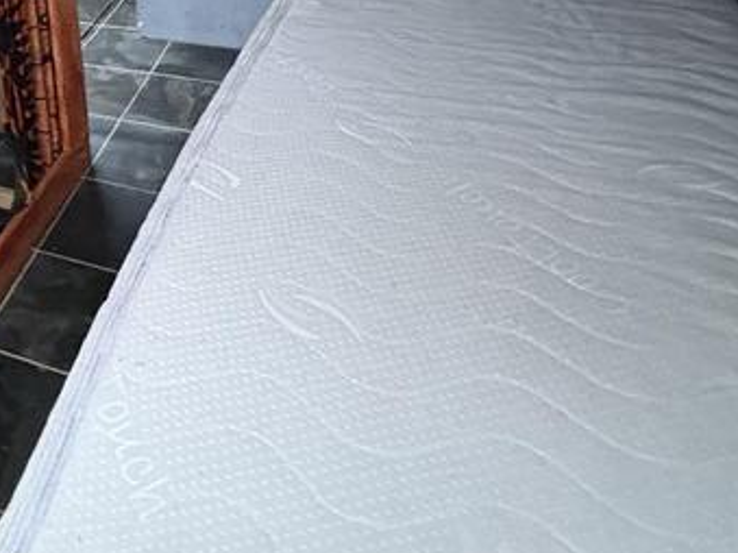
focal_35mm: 37
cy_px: -7
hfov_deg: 44.6
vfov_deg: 34.9
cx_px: 46
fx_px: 789
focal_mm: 2.22
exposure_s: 1/35
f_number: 2.2
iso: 1000
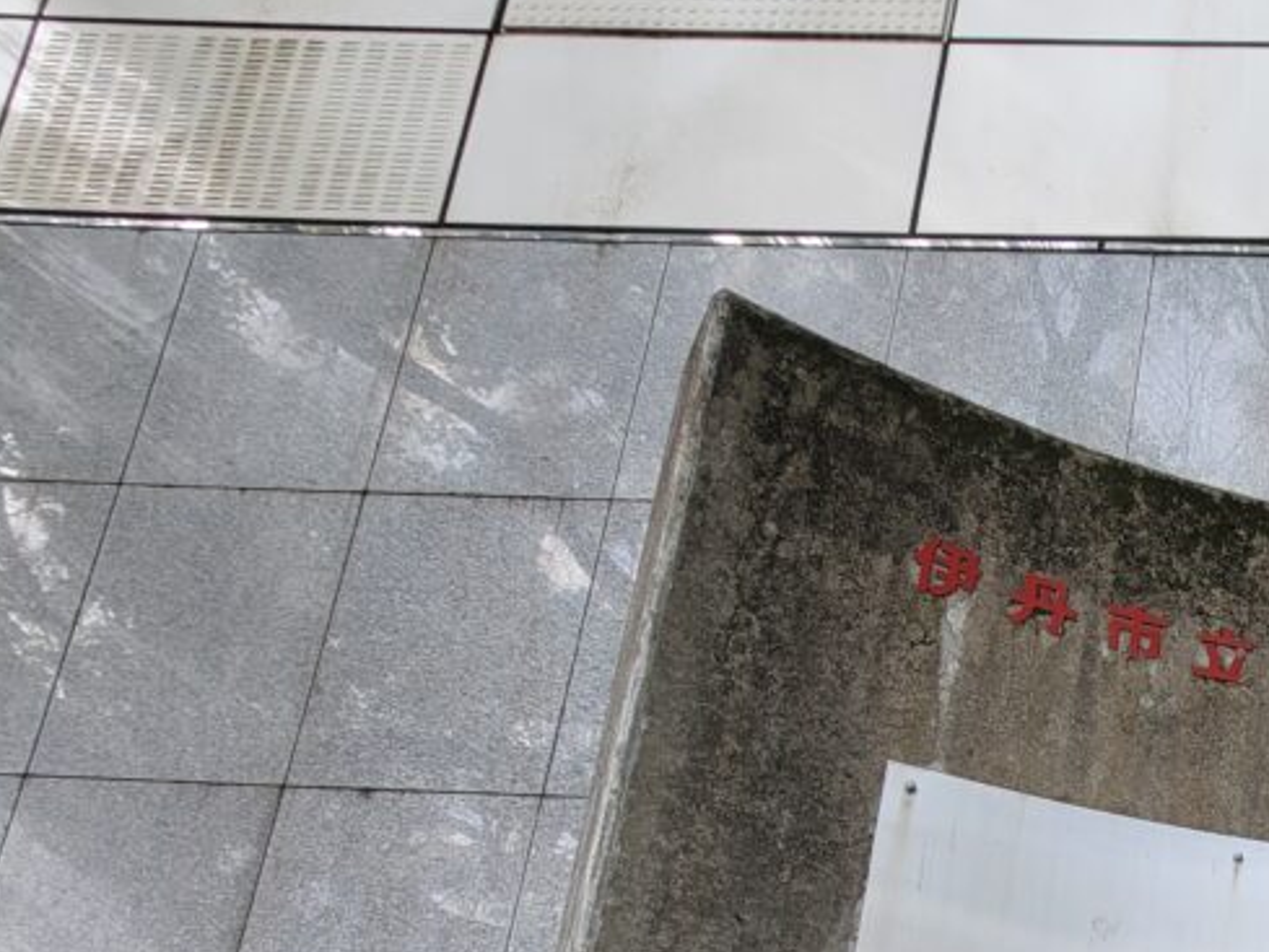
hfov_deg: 38.1
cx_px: 1565
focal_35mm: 34
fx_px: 1247
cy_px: 1108
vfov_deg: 34.5
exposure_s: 1/187
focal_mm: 2.2
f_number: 2.2
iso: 64
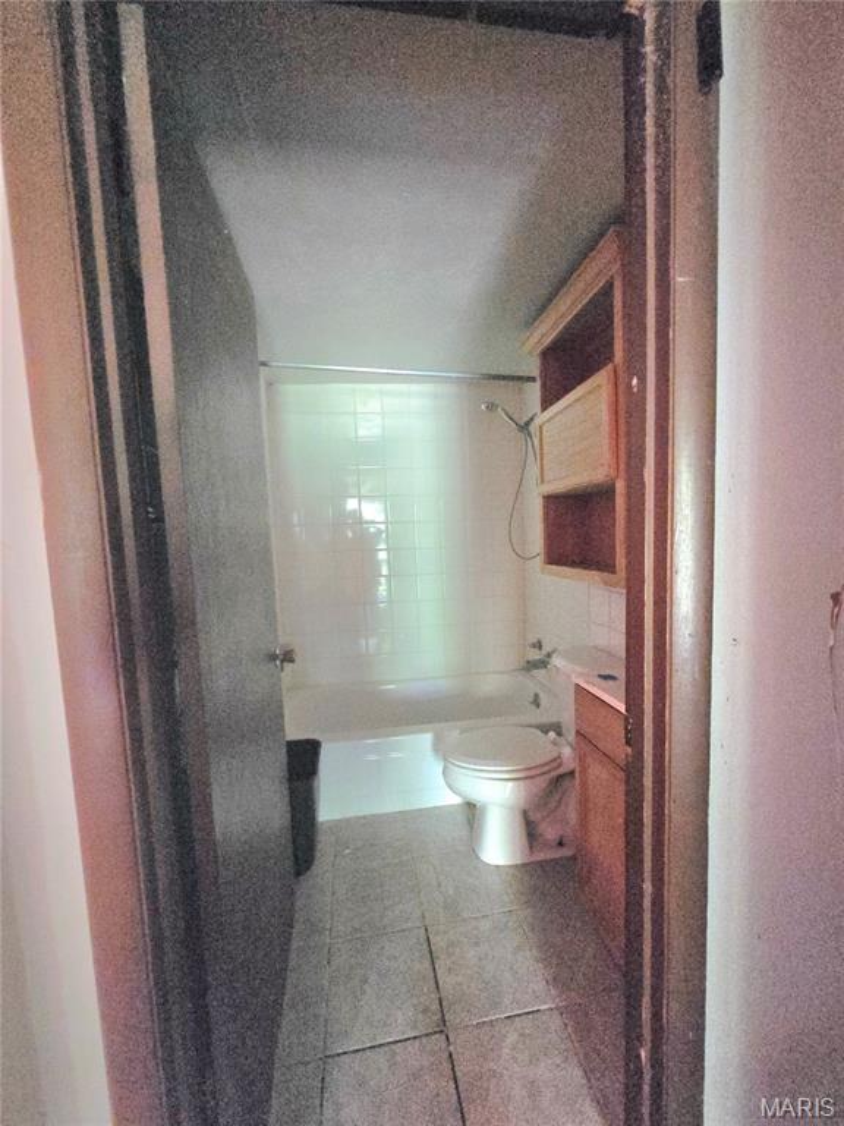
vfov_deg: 106.2
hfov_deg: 89.9
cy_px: 563
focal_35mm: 13
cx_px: 422
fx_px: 423
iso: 1250
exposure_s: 1/30
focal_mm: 1.7
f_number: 2.2
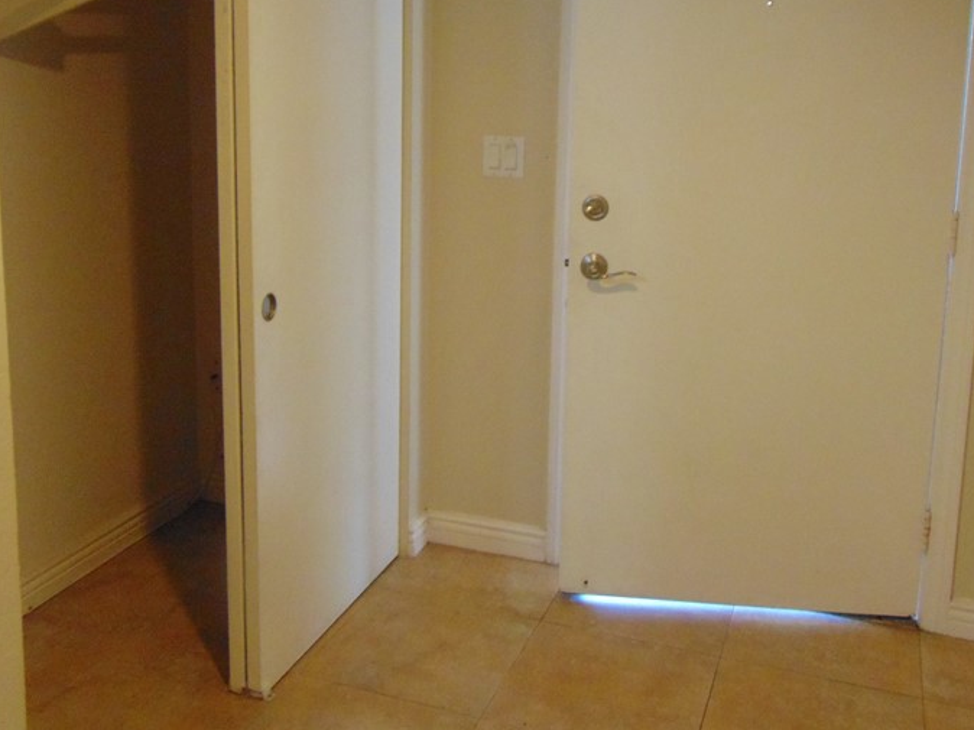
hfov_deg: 49.0
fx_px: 1069
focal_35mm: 38
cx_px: 470
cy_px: 244
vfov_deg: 37.3
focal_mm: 4.5
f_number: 3
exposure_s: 1/25
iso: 400
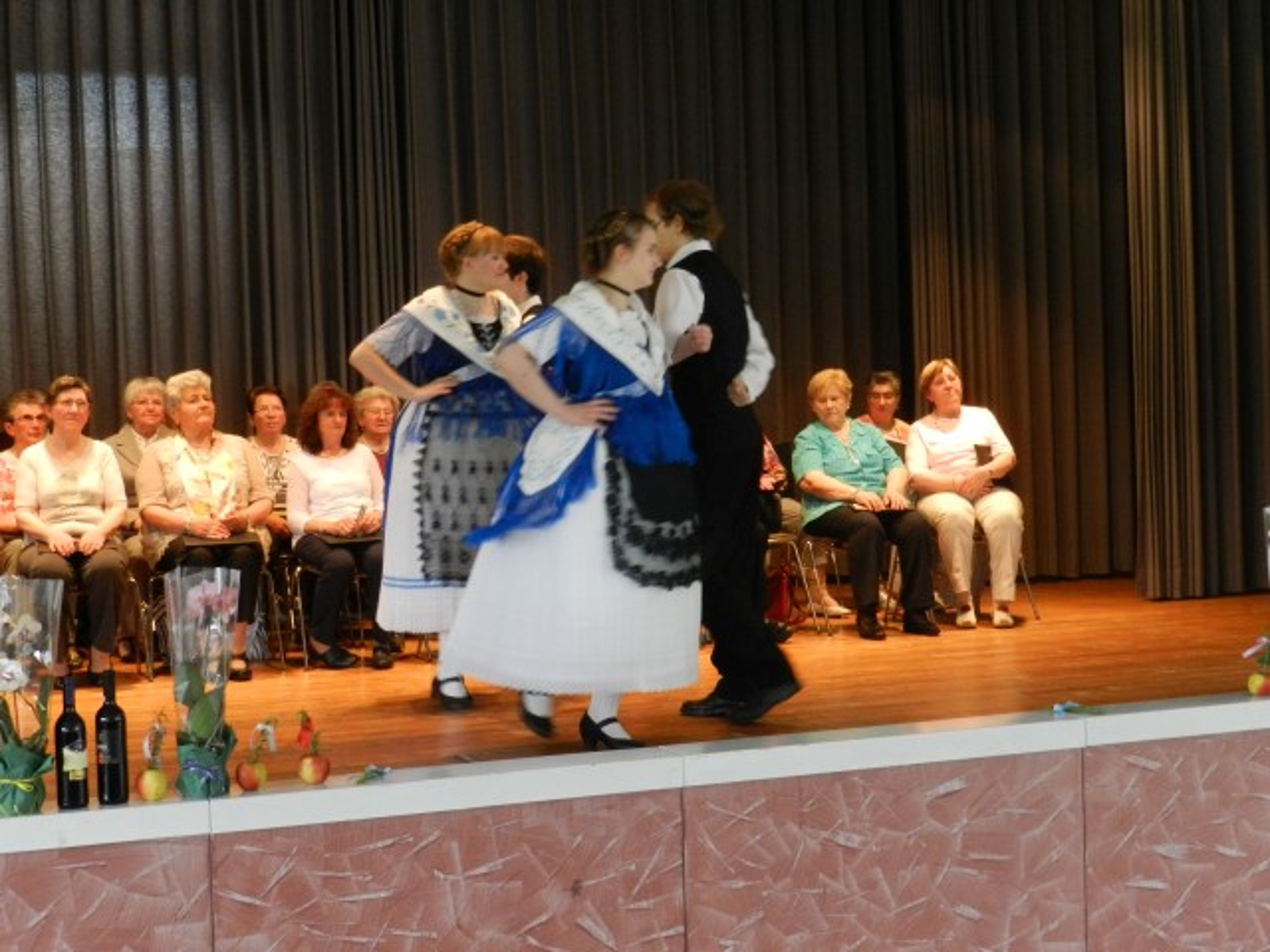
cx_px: 635
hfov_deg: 36.2
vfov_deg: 27.5
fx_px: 1944
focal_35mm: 53
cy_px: 476
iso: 800
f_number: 4.4
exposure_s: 1/50
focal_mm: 9.4
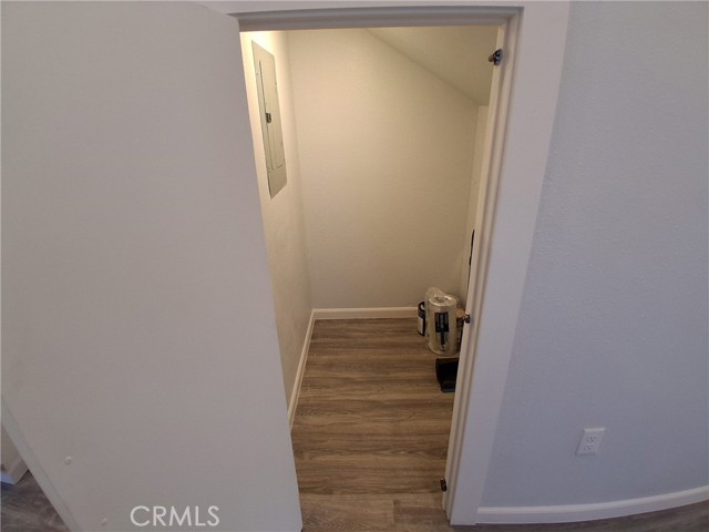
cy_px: 266
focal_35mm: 17
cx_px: 354
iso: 100
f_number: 2.2
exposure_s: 1/40
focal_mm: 1.4
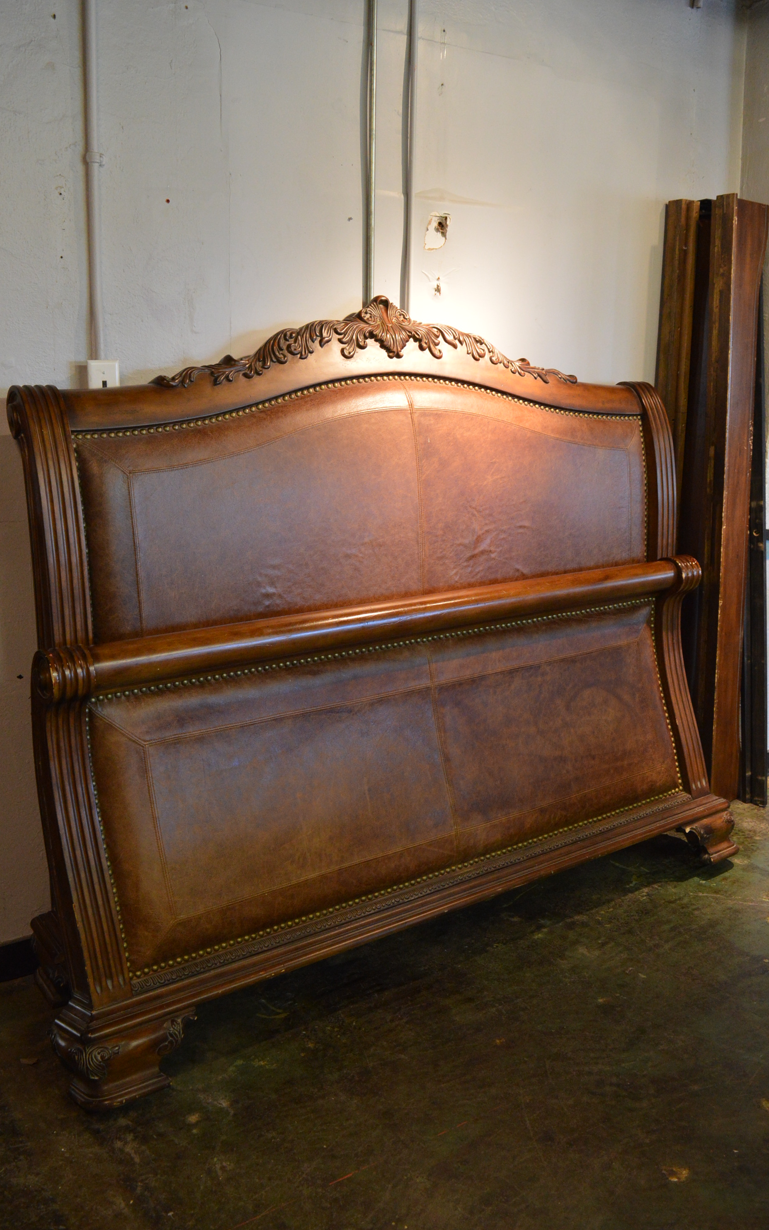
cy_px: 611
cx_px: 406
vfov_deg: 58.9
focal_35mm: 33
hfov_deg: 38.8
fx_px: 1090
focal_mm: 21
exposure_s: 1/50
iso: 1600
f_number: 5.6
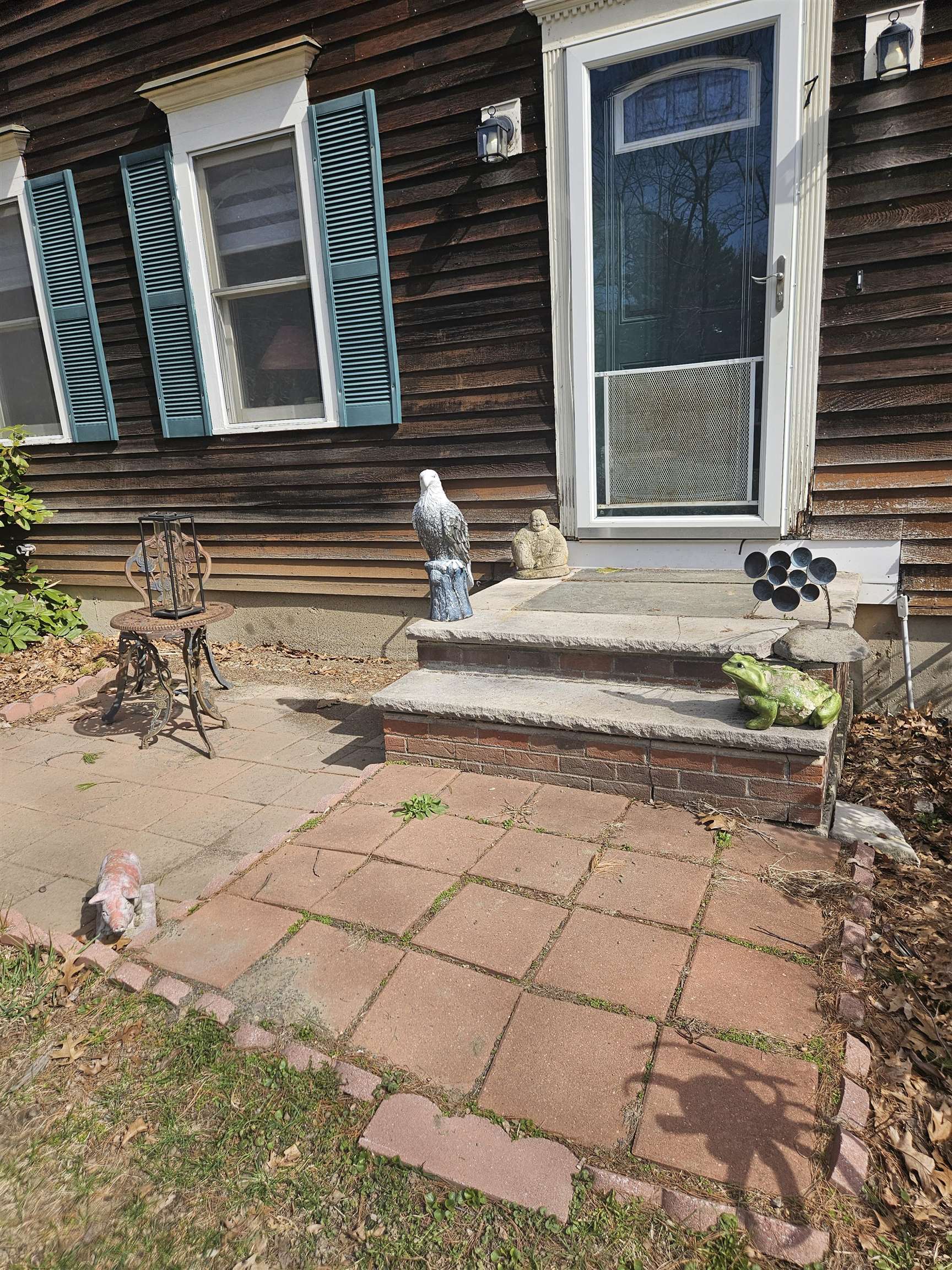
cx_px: 476
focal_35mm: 23
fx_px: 843
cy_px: 635
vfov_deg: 73.9
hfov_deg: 58.9
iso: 40
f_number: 1.8
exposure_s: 1/1376
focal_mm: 5.4
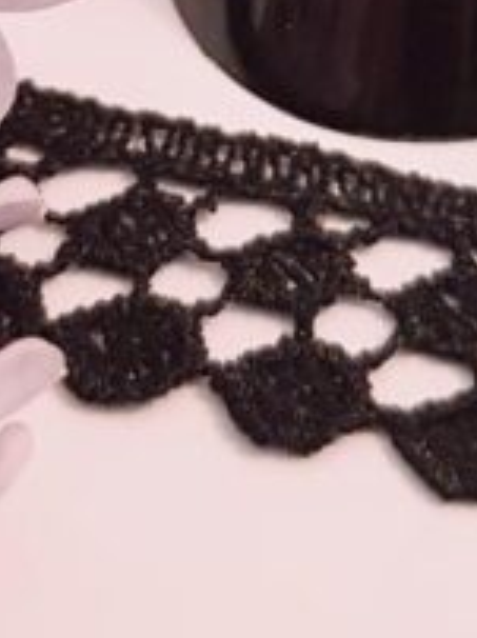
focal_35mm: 103
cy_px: -196
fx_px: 1896
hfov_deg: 14.3
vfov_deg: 17.8
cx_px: 133
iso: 250
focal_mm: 4.2
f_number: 1.7
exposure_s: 1/12
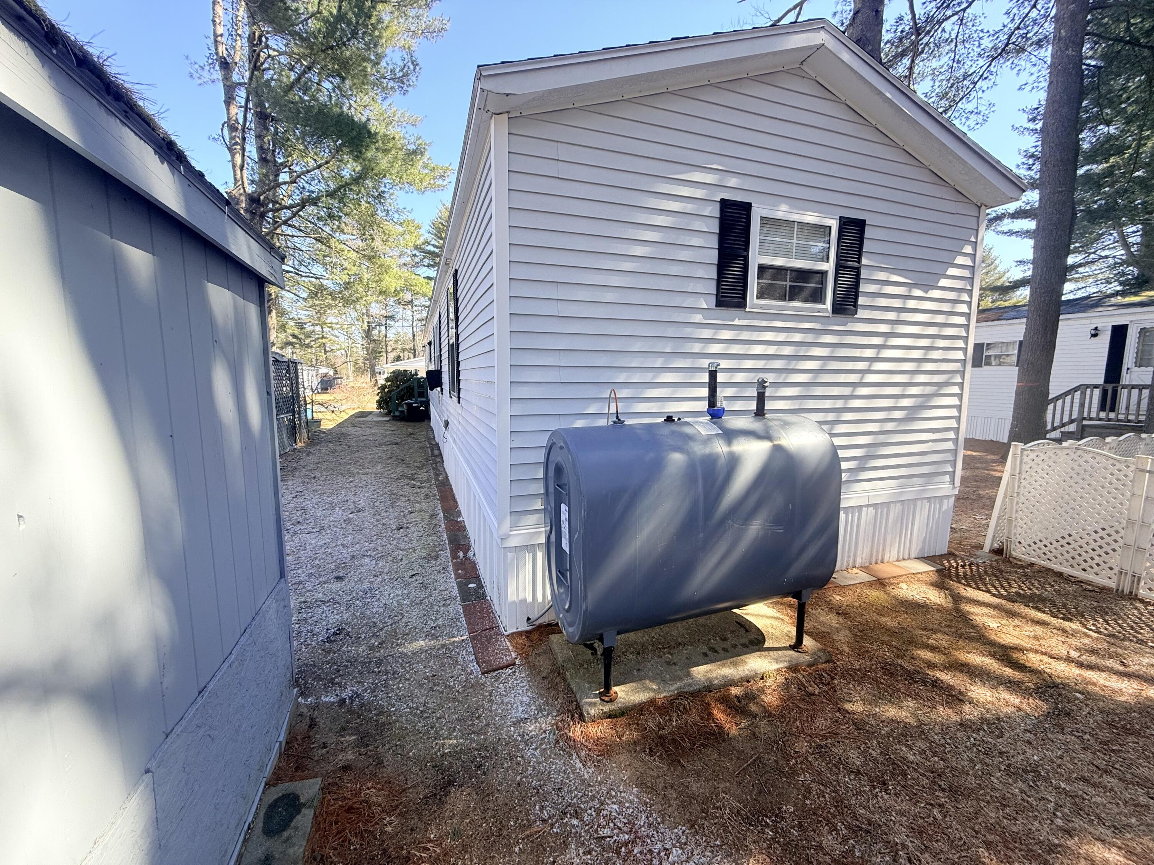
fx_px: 467
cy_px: 432
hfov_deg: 102.1
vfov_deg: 85.7
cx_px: 577
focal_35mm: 14
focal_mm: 2.22
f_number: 2.2
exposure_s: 1/342
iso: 50
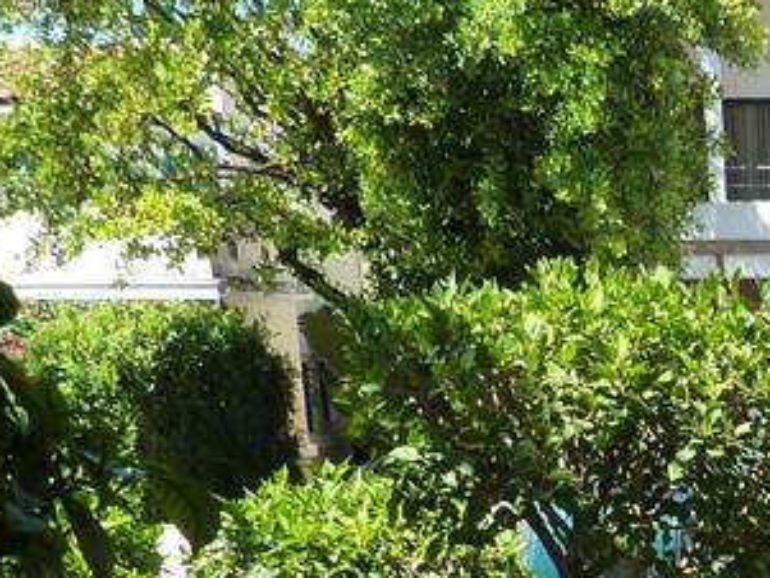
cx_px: 1149
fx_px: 1891
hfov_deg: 19.9
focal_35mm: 85
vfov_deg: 16.0
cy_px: 844
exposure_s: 1/160
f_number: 4
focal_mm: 4.1
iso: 125
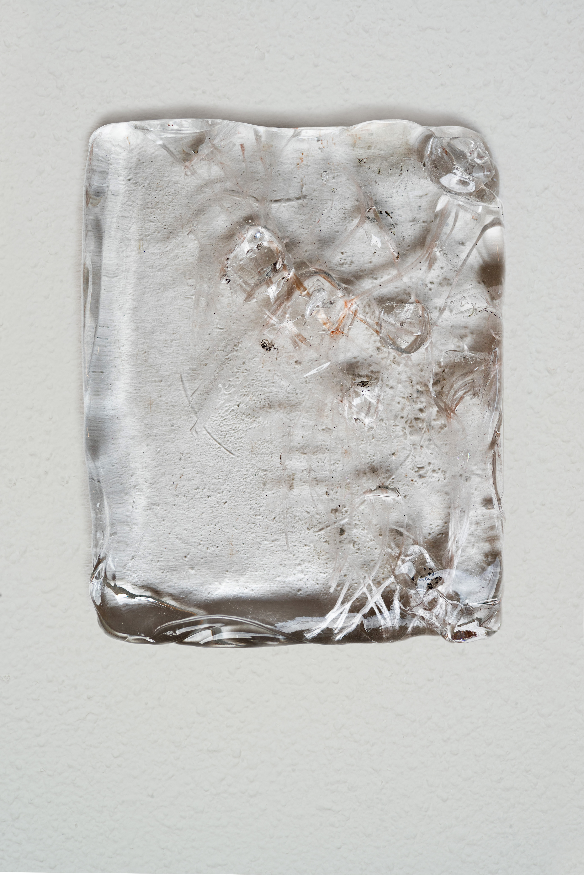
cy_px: 438
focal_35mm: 85
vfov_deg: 23.9
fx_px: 2066
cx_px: 292
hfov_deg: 16.1
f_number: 16
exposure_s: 1/125
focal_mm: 85
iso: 100
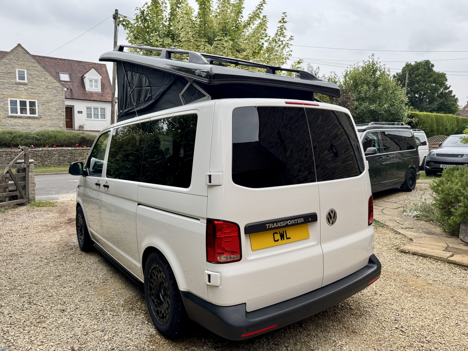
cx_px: 234
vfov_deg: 56.8
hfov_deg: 71.6
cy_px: 176
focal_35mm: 24
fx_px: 324
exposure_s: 1/832
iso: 80
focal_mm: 6.76
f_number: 1.78
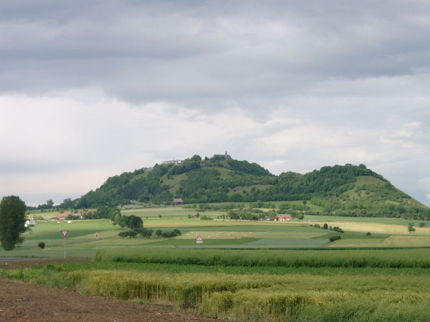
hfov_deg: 19.6
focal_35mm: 100
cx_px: 215
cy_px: 161
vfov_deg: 14.8
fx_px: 1242
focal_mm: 20.74
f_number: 4
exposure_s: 1/387
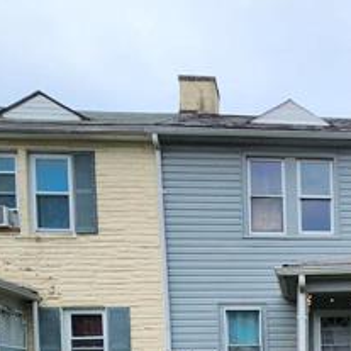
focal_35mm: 40
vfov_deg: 35.1
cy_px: 398
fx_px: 459
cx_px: 334
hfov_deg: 38.2
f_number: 2.2
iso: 50
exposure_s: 1/1321
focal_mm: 2.2
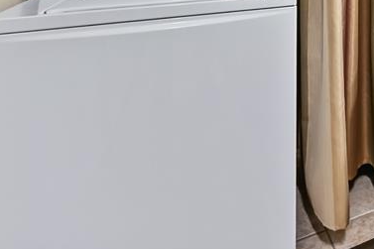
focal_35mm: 38
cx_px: 442
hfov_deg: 38.4
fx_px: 395
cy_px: -65
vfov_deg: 29.2
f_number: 8
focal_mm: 14
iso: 800
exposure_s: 1/10
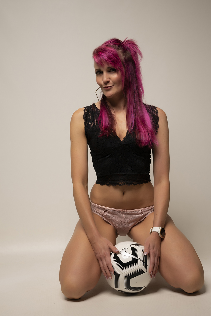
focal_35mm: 59
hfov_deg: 23.0
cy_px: 158
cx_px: 123
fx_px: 519
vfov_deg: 33.9
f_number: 7.1
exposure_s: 1/200
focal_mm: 50
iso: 125
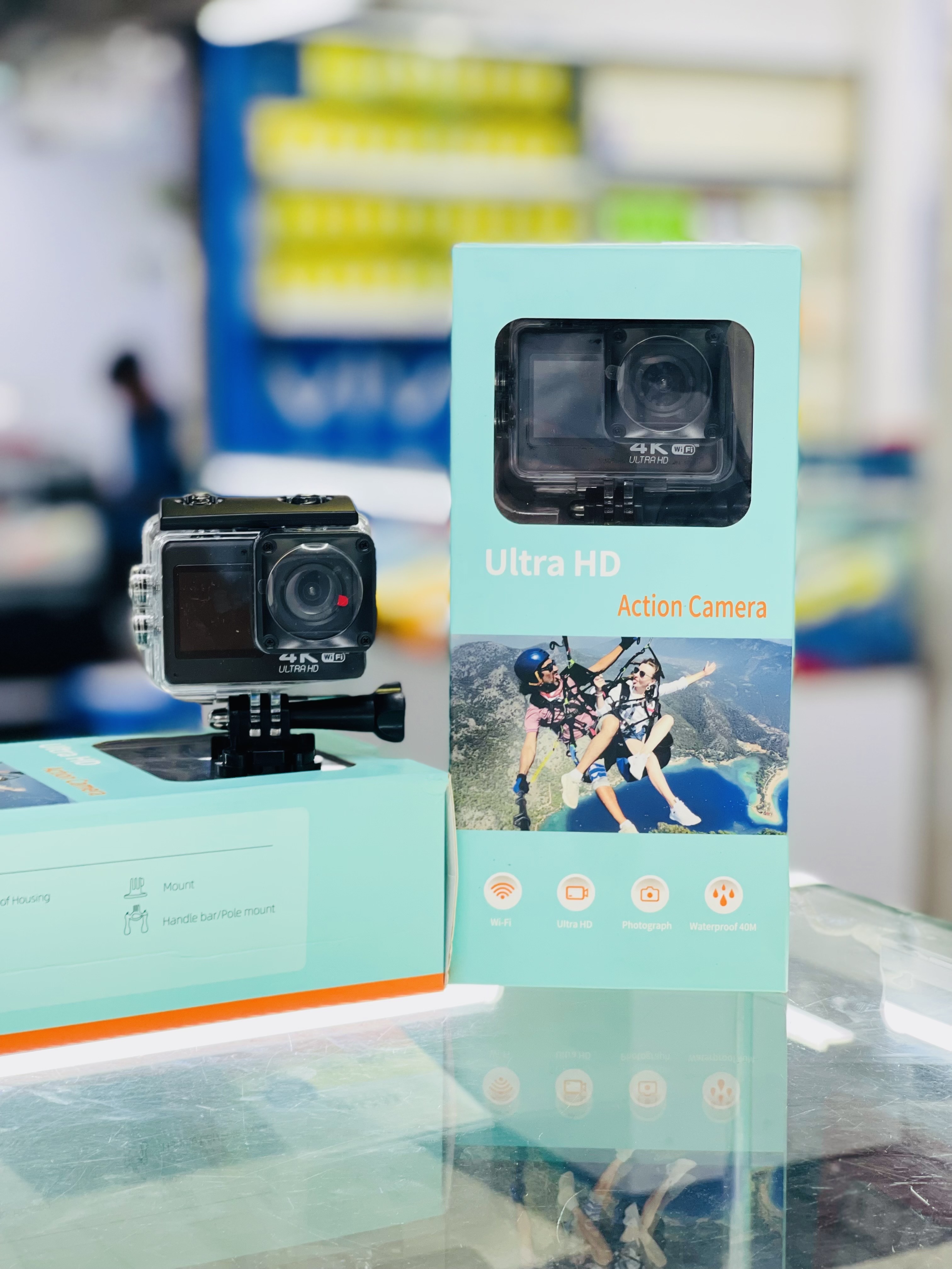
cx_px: 476
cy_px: 634
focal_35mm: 64
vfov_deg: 30.3
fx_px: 2347
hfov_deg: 22.9
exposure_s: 1/100
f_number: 2.2
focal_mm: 7.5
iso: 80
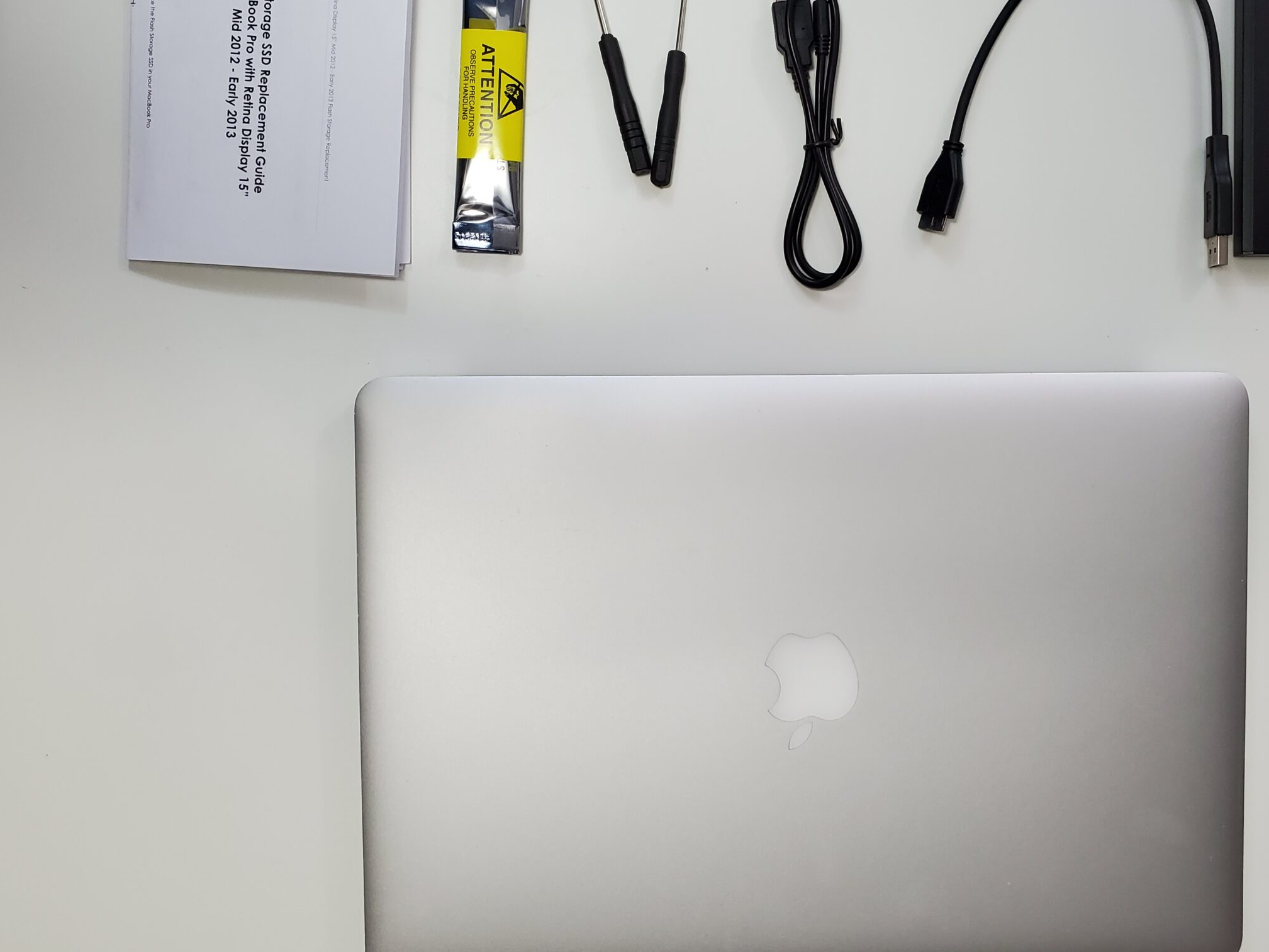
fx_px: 1210
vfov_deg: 42.9
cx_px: 767
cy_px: 440
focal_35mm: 33
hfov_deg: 54.9
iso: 200
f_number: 2.4
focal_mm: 4.3
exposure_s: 1/60
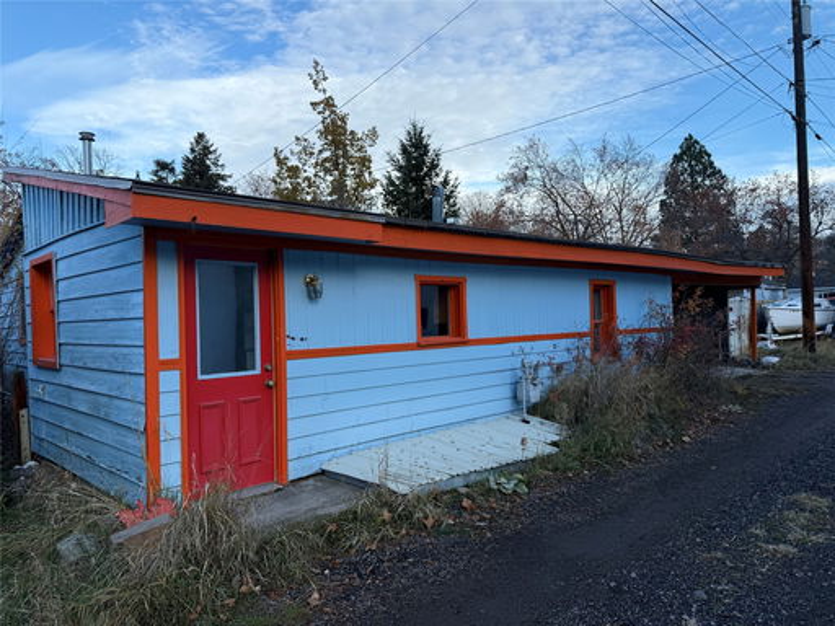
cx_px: 418
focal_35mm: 24
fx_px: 579
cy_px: 313
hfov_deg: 71.6
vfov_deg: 56.8
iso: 80
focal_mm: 6.76
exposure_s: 1/1437
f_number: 1.78
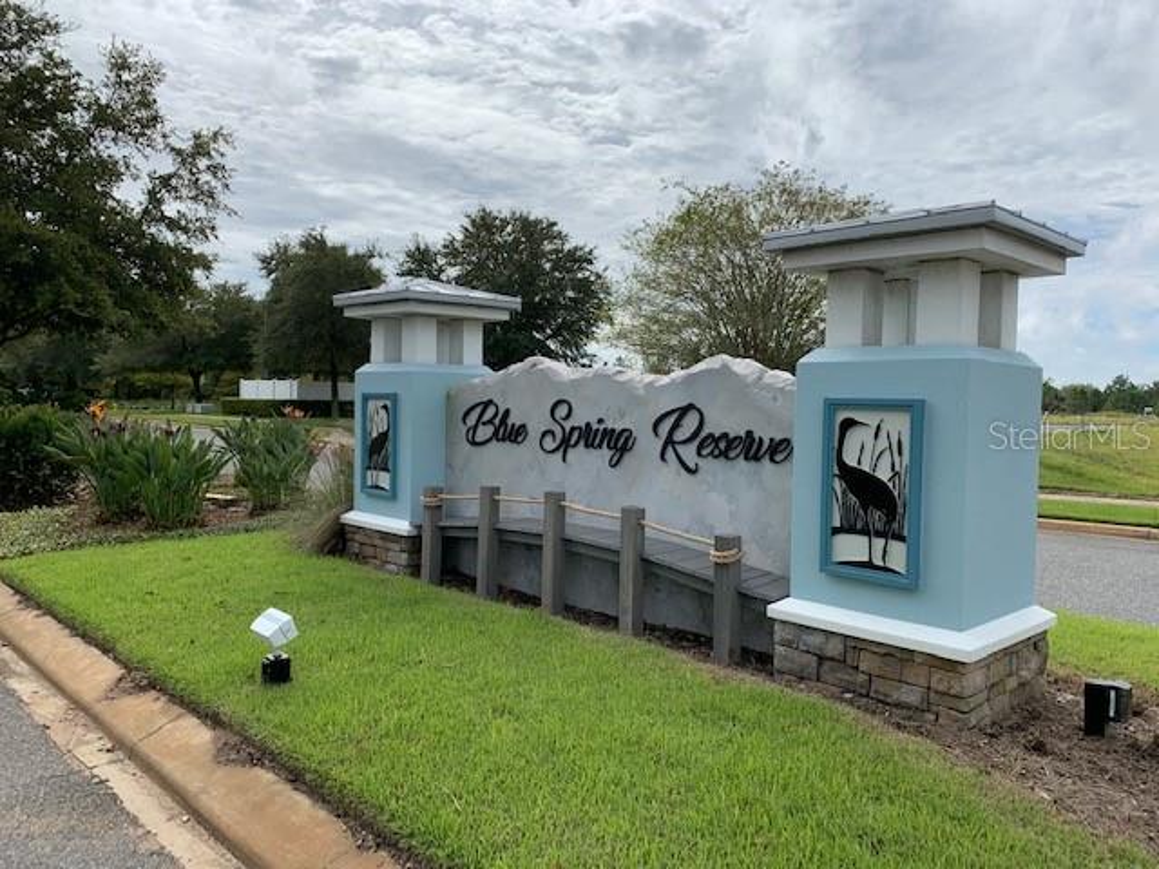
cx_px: 580
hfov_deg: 67.3
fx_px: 871
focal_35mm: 26
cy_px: 434
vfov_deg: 53.1
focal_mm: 4.25
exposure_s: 1/4098
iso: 25
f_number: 1.8
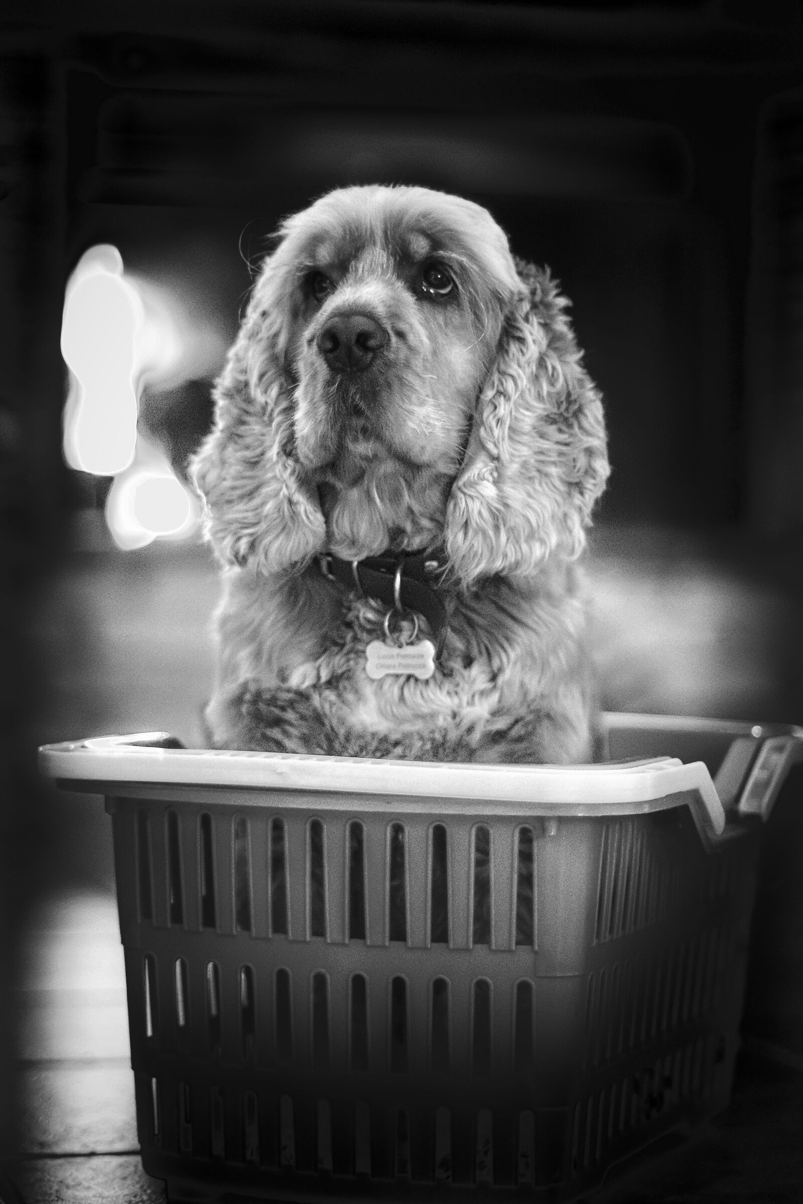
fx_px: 2743
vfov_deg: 24.8
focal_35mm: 82
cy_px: 602
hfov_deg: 16.7
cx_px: 402
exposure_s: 1/30
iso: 3200
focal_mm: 55
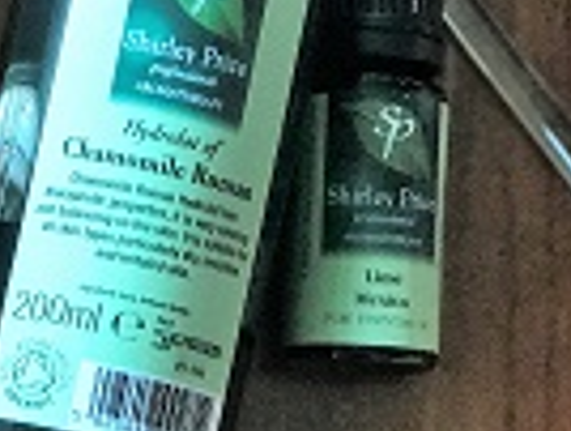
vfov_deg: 8.7
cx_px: 2
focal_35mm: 171
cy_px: 90
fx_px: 2826
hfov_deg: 11.4
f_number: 2.8
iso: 320
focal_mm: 6.6
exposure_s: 1/60
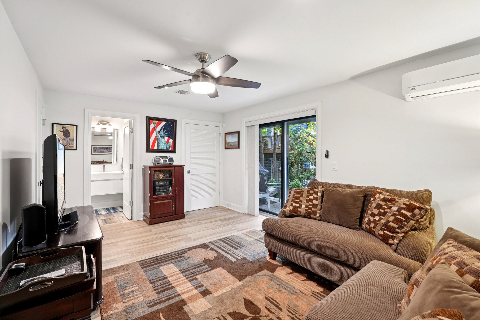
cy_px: 160
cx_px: 240
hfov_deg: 96.7
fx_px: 213
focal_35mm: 16
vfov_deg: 73.7
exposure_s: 1/5
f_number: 8
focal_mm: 16
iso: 400
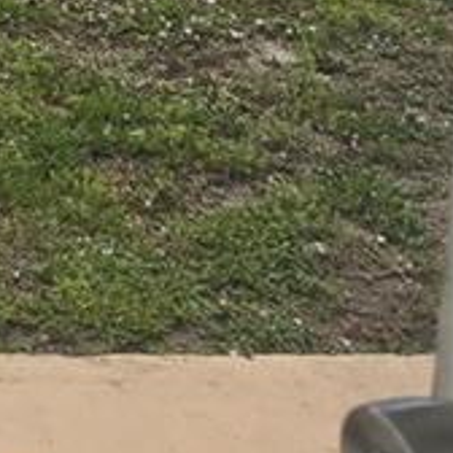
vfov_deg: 10.5
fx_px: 2147
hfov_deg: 10.1
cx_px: -715
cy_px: -617
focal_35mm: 145
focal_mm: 5.4
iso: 25
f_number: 1.8
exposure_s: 1/934
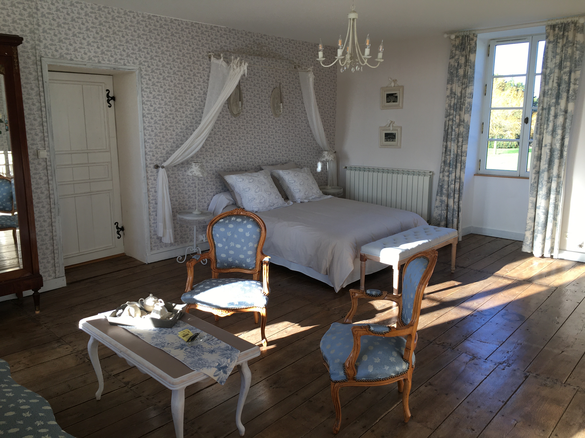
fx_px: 490
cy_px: 219
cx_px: 292
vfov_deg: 48.2
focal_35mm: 29
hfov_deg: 61.7
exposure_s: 1/100
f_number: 2.2
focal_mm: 4.15
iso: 25
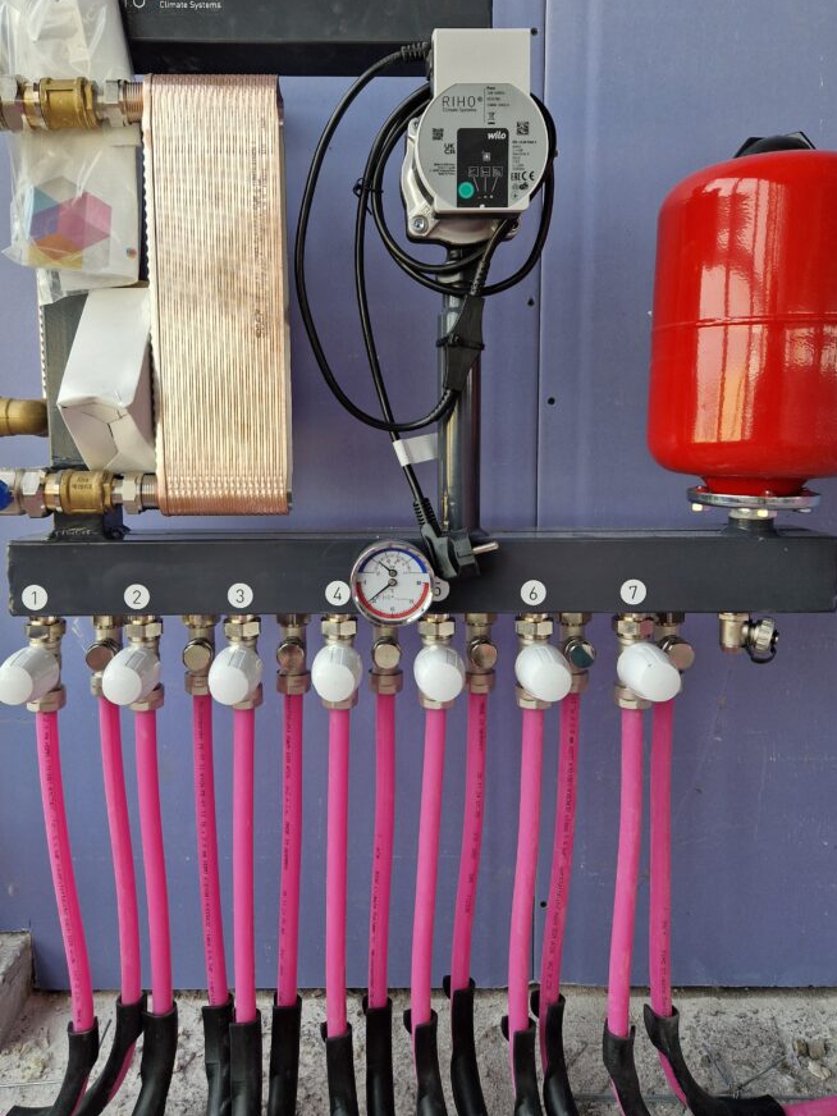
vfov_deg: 65.3
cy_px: 526
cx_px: 369
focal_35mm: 27
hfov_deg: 51.2
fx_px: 870
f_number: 1.8
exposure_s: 1/180
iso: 50
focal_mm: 5.4
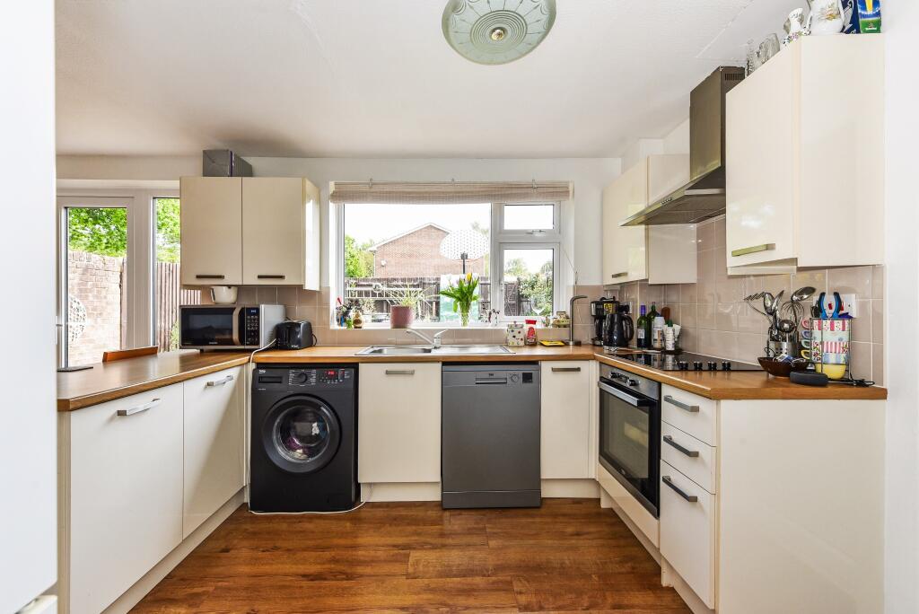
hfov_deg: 104.2
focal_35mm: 14
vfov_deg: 81.3
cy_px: 307
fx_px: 358
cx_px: 460
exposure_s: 1/80
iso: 400
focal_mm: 14
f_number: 9
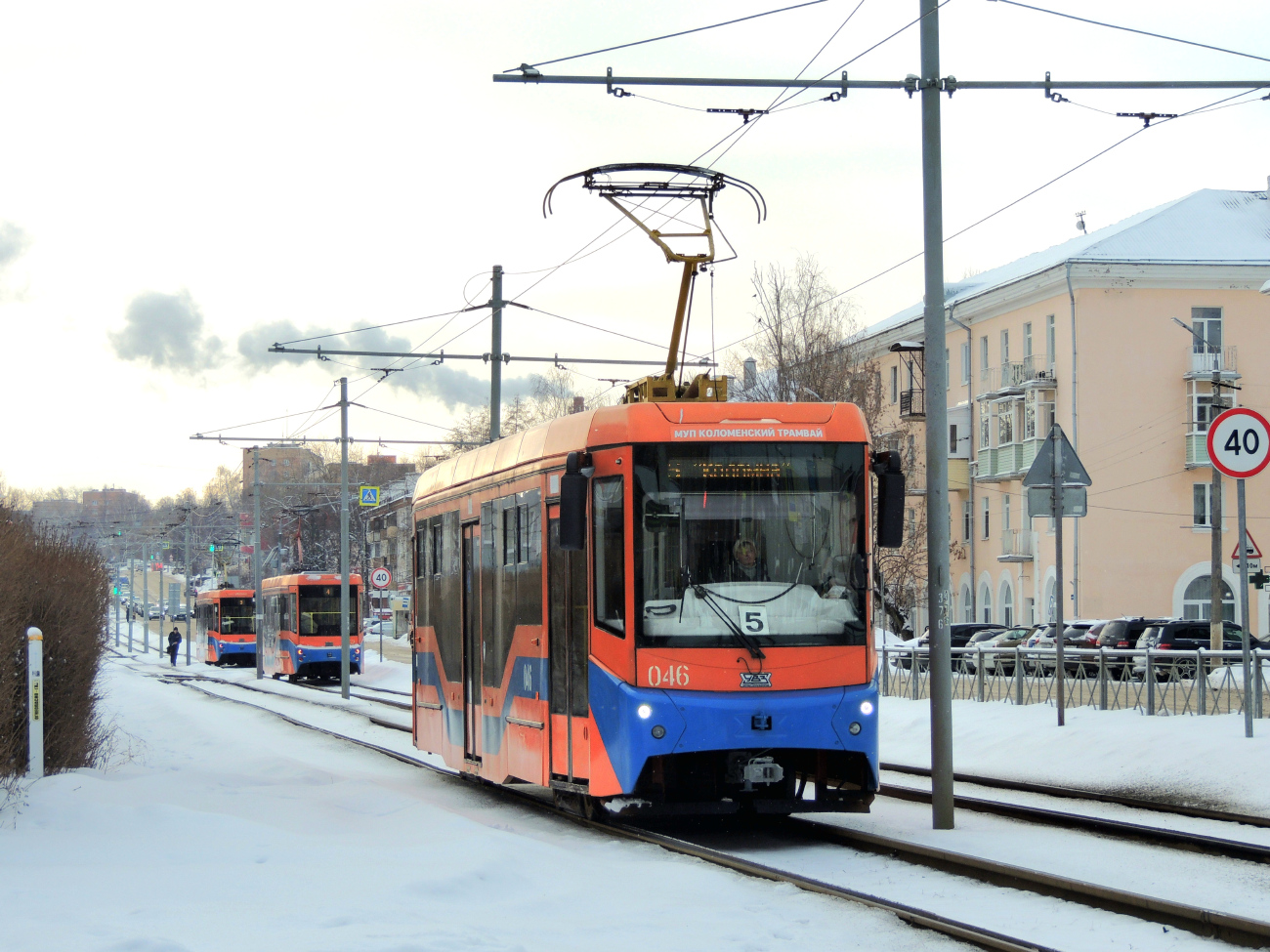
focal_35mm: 105
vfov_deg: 14.1
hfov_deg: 18.7
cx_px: 635
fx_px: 3852
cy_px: 476
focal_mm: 18.7
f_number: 4.2
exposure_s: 1/500
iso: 100
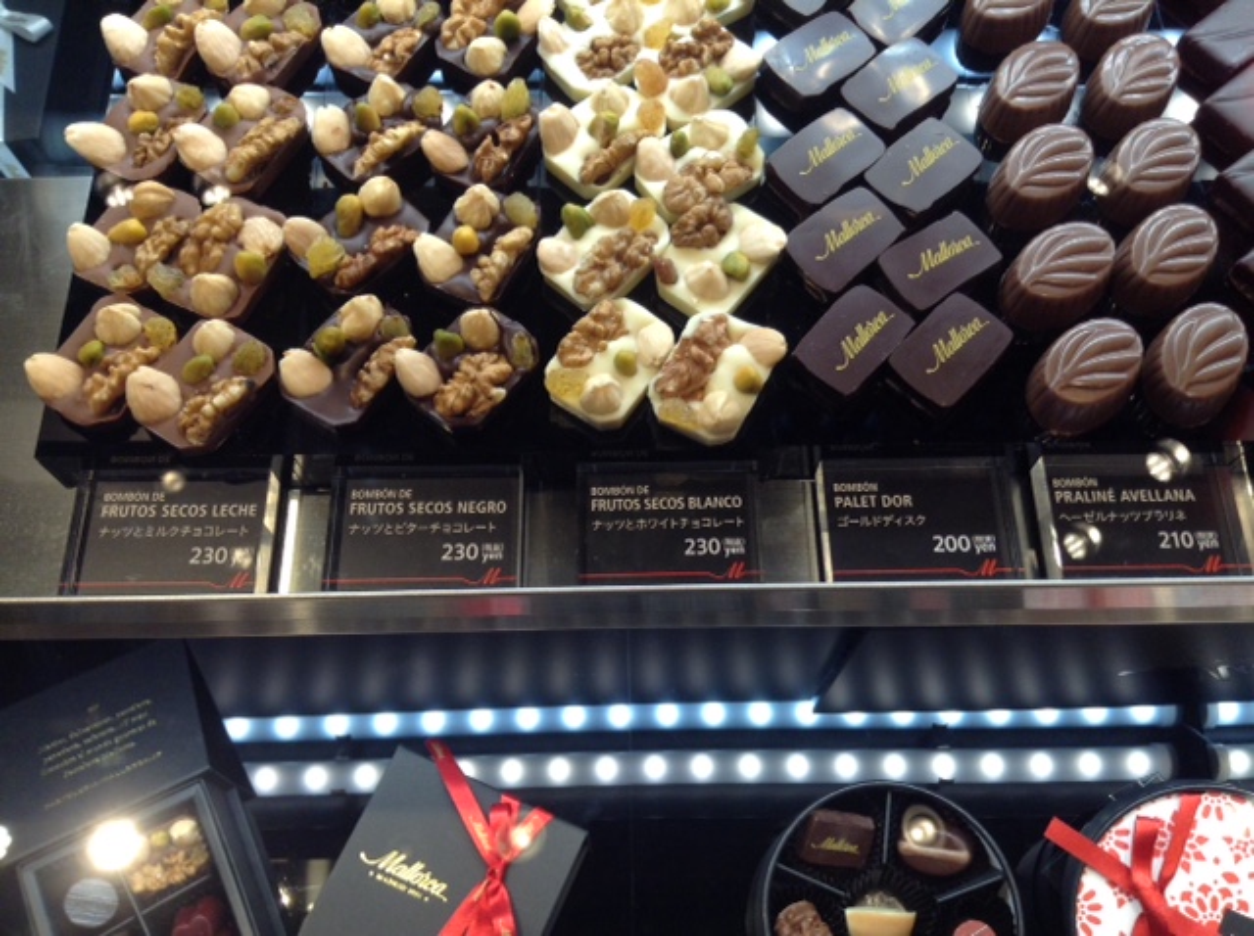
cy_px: 468
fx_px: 1194
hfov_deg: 55.4
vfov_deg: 42.8
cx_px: 627
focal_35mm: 33
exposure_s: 1/60
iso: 32
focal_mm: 3.3
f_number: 2.4
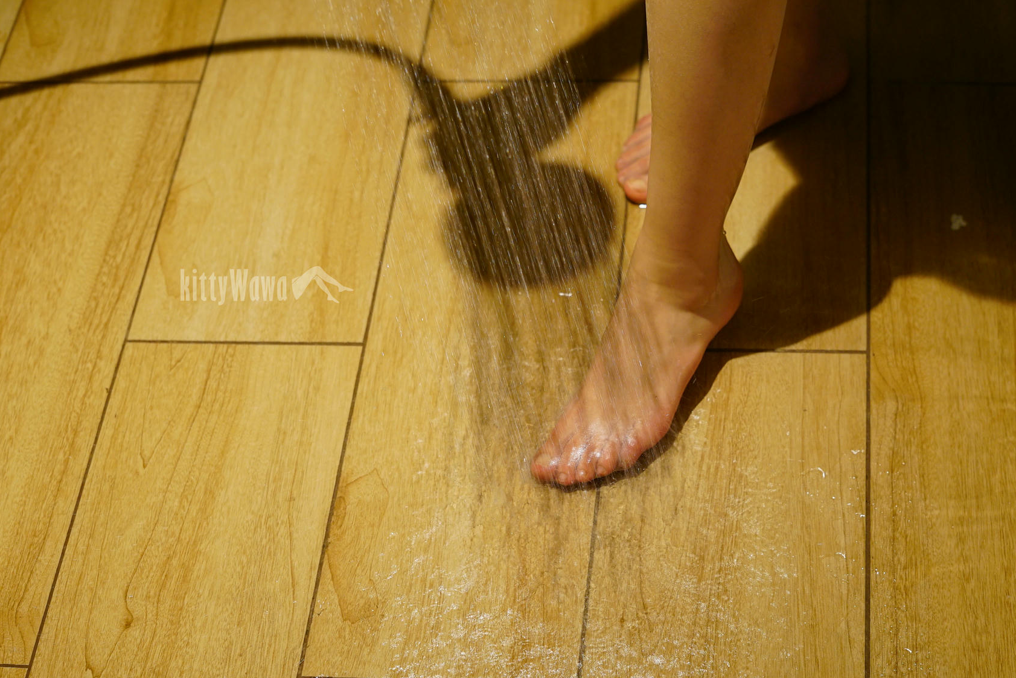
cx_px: 615
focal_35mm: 63
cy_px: 422
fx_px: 1779
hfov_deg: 31.8
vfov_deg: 21.6
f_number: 3.5
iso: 500
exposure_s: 1/60
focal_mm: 50
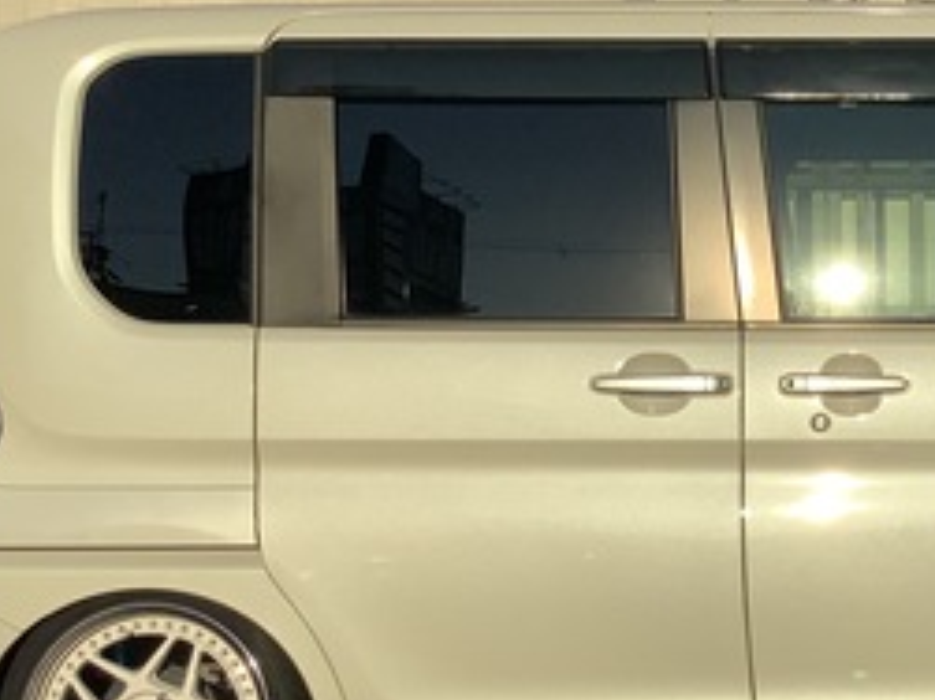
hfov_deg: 24.0
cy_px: 473
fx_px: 2133
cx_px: 849
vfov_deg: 18.6
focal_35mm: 79
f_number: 2.4
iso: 25
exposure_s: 1/2469
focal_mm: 3.3
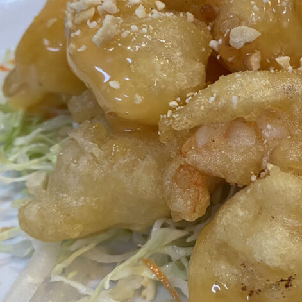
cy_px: 136
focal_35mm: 48
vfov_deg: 35.3
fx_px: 474
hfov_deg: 34.4
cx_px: 235
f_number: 1.8
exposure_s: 1/60
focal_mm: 4.25
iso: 320
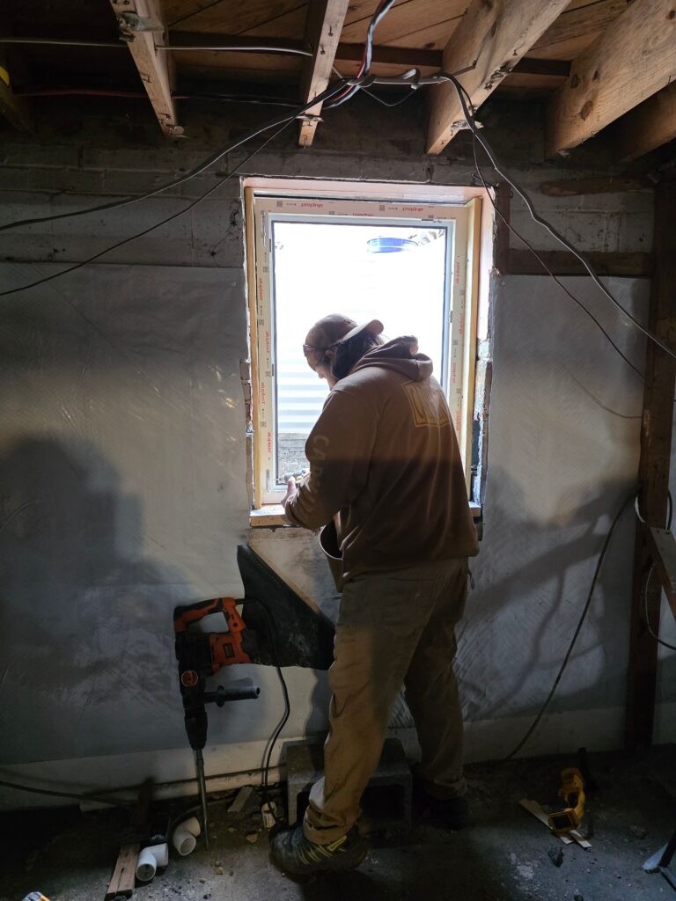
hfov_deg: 58.9
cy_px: 450
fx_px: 599
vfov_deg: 73.9
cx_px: 338
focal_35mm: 23
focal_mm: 6.3
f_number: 1.7
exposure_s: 1/120
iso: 1250
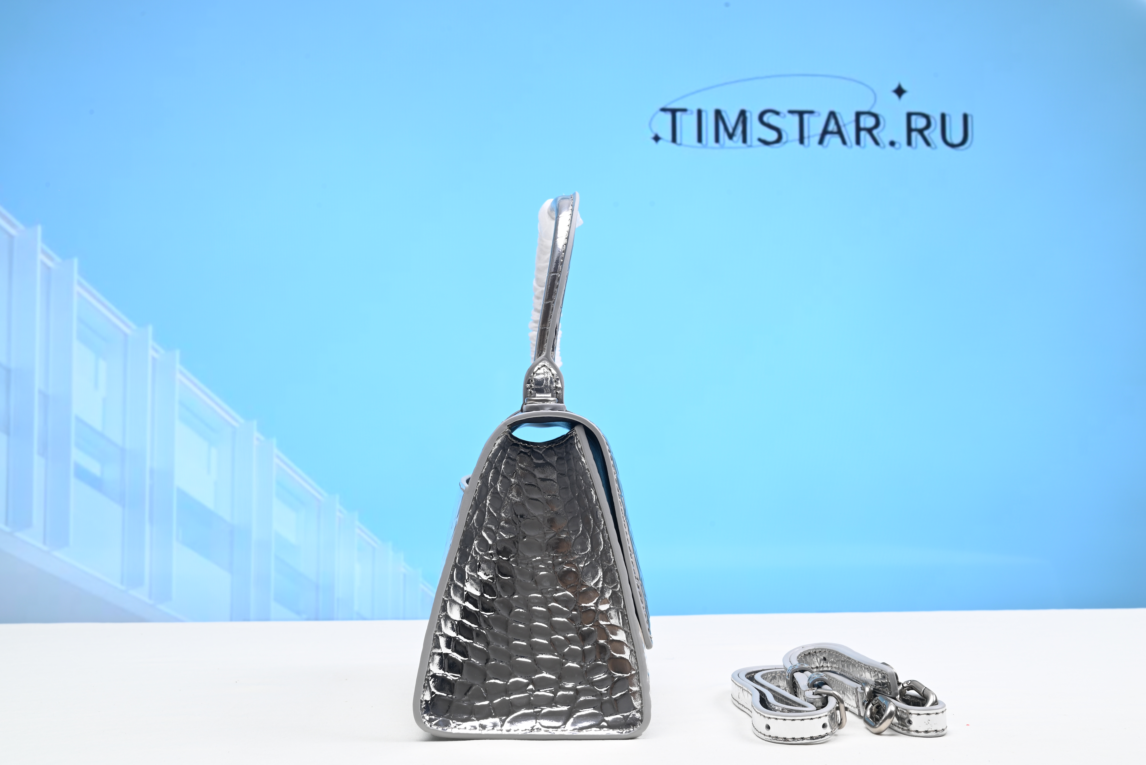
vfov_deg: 31.9
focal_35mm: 42
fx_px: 1337
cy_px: 382
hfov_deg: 46.4
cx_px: 573
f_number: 16
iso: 100
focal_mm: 42
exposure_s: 1/2
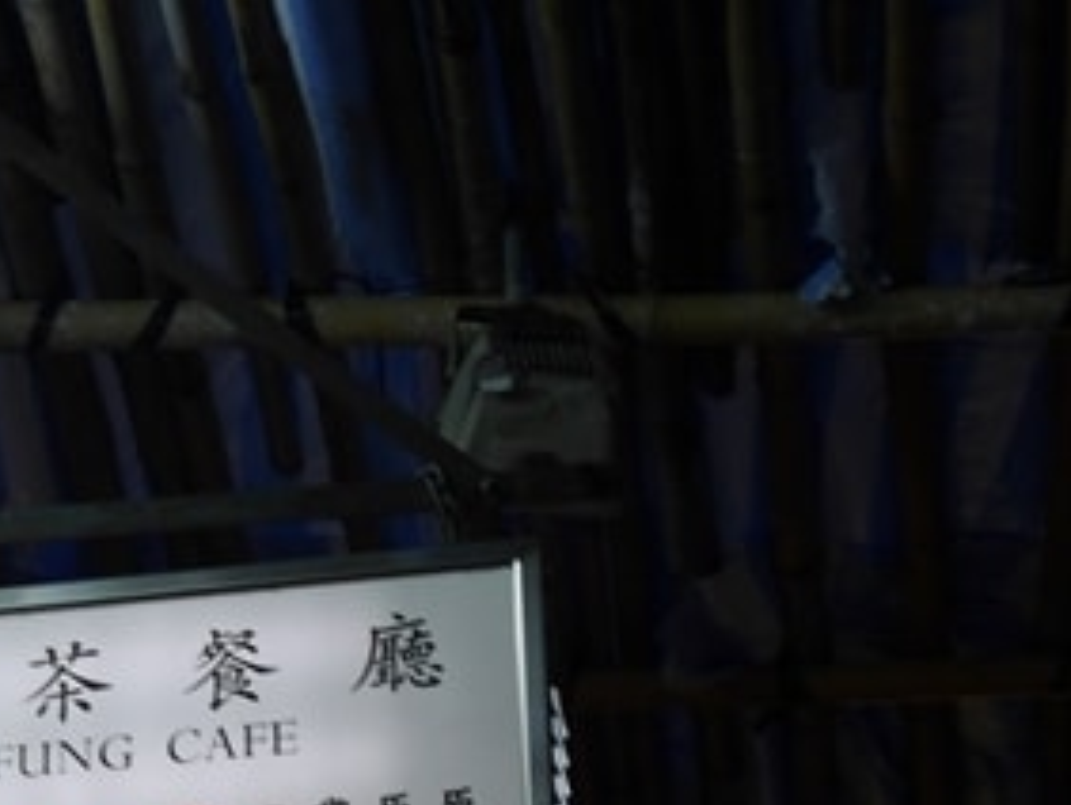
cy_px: 945
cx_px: 4
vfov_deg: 9.7
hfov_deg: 12.9
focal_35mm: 151
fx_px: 4676
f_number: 5.6
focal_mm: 32
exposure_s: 1/80
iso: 800
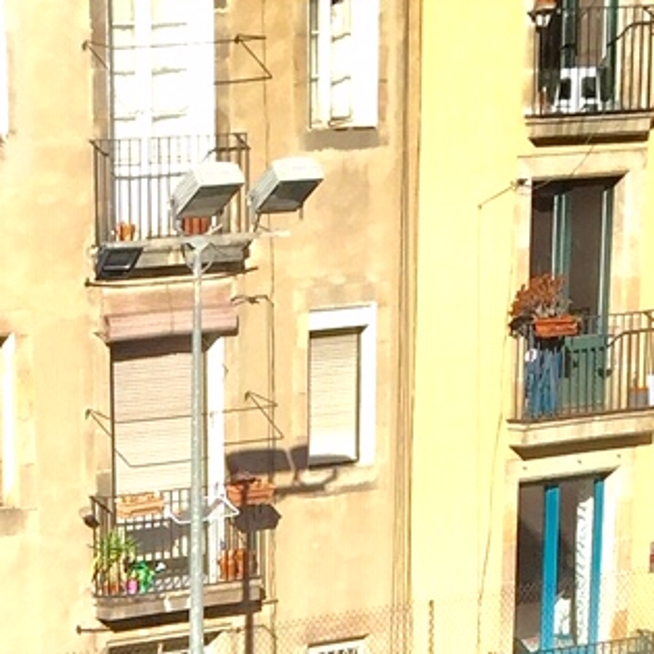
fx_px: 2843
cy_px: 1242
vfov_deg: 11.9
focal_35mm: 133
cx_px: -125
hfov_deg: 12.8
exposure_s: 1/2083
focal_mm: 4.15
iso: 32
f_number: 2.2
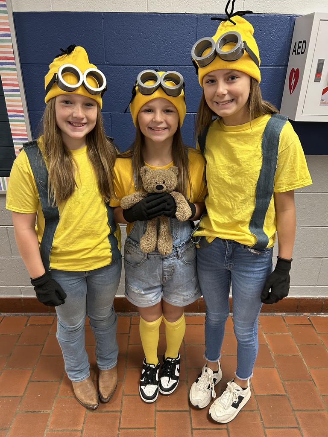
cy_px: 218
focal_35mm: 26
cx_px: 164
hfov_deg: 53.1
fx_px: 328
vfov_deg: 67.3
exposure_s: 1/60
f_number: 1.5
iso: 320
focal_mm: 5.7
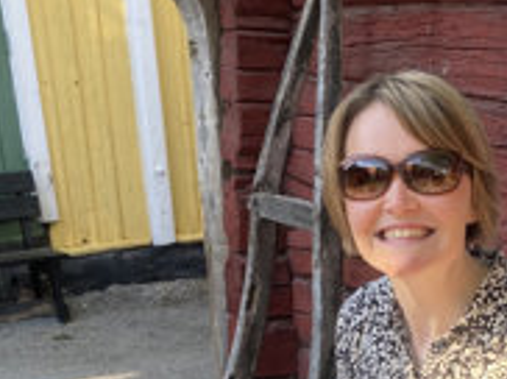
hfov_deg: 26.0
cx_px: 440
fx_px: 1068
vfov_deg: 19.3
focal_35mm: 73
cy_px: 412
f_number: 1.8
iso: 32
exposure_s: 1/295
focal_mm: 4.2
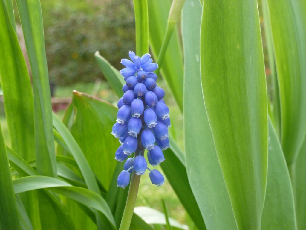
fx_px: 539
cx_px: 153
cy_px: 115
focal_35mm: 61
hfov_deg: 31.7
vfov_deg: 24.0
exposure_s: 1/60
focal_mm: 10.9
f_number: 4.5
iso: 250
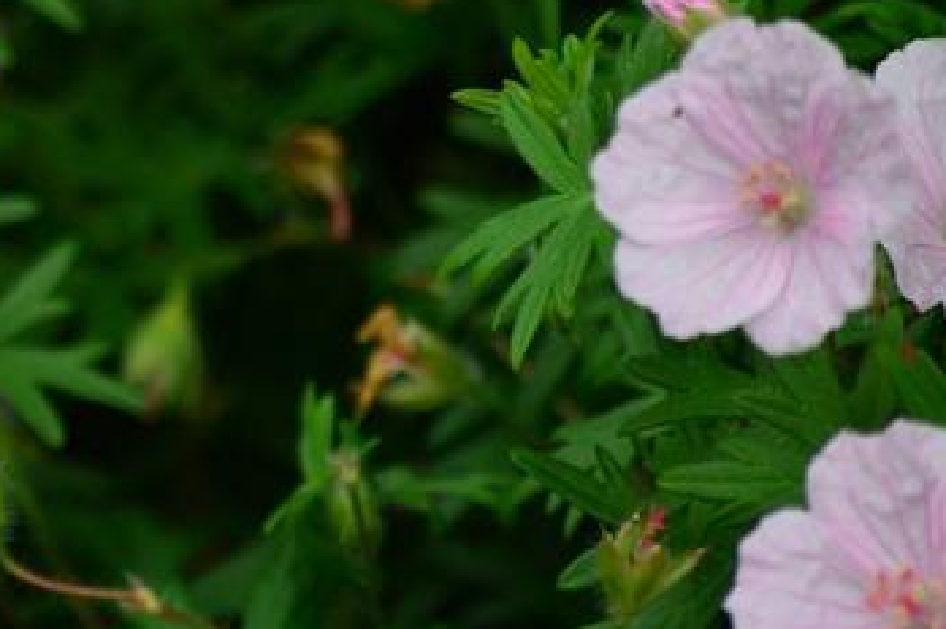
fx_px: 18062
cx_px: 14
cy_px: 228
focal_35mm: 688
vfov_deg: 2.0
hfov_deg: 3.0
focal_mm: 200
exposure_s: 1/80
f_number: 5.6
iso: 100
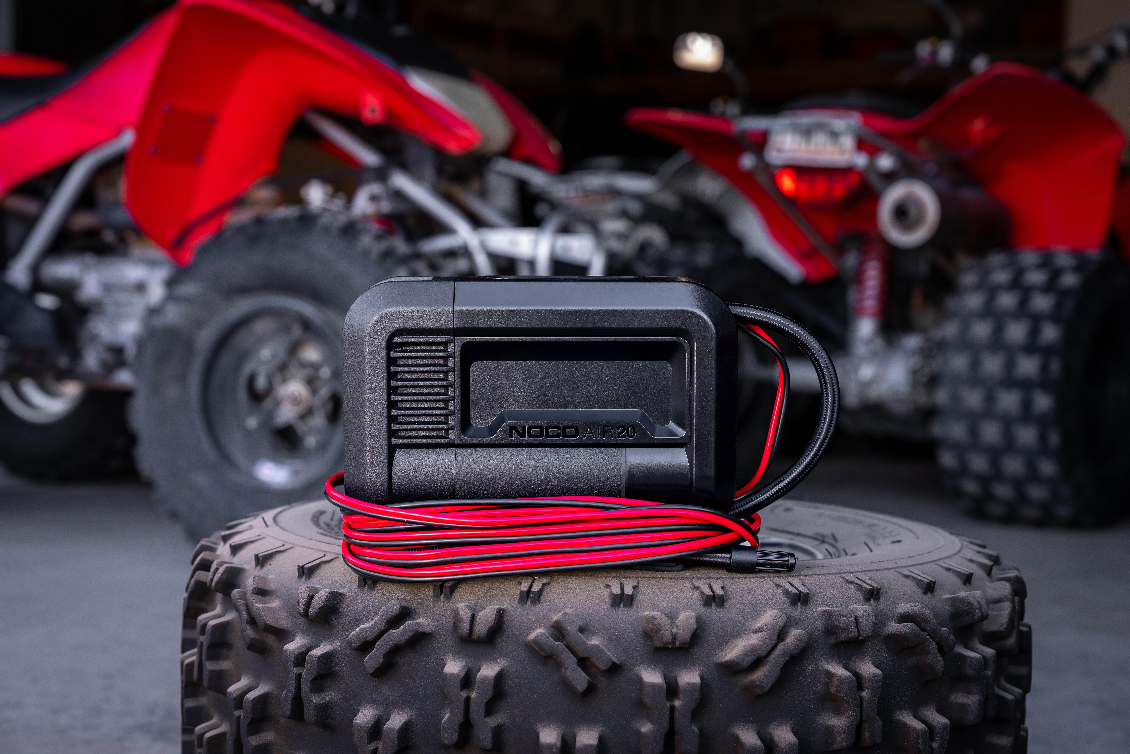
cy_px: 377
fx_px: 1758
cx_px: 565
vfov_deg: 24.2
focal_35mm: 56
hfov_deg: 35.6
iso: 200
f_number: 5.6
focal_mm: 56
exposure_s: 1/60
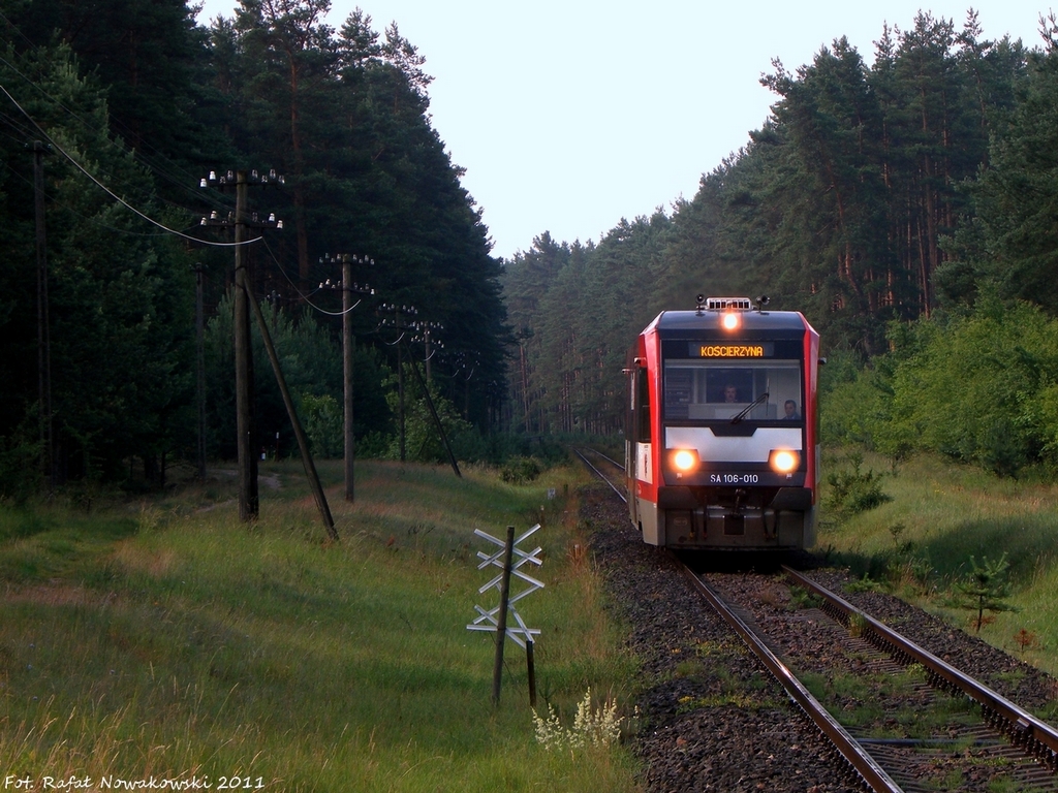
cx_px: 529
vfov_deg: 8.3
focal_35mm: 178
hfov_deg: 11.1
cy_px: 396
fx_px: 5440
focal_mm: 31.7
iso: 64
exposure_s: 1/250
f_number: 4.5
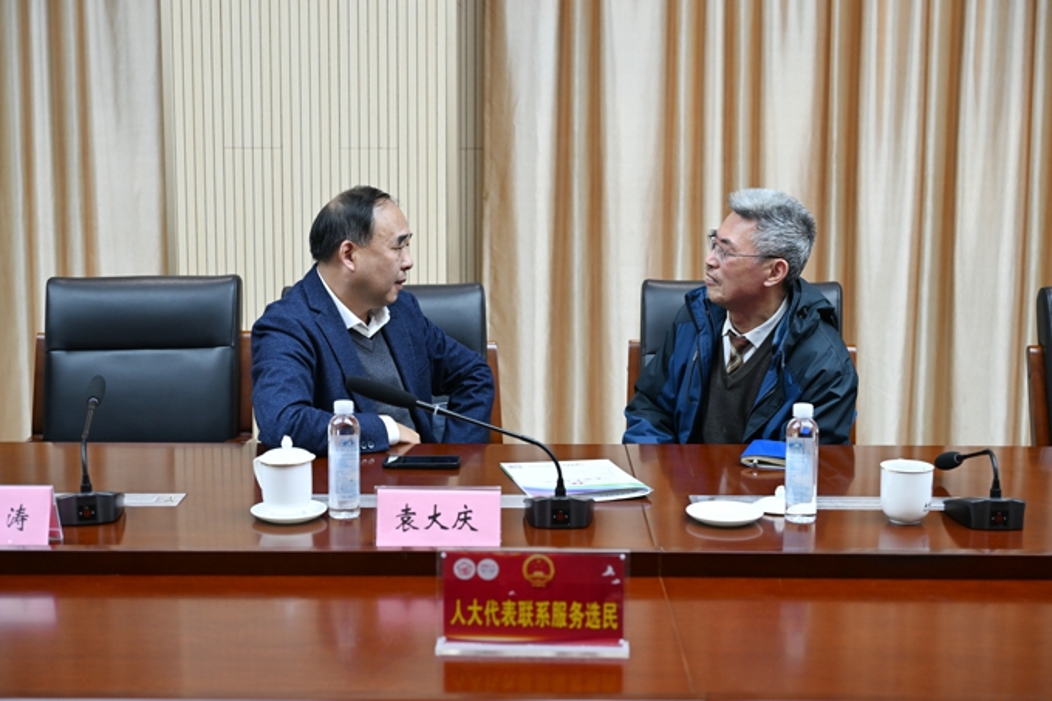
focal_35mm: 51
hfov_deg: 38.9
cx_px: 526
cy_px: 350
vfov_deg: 26.5
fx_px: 1490
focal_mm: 51
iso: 1250
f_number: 4
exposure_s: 1/100
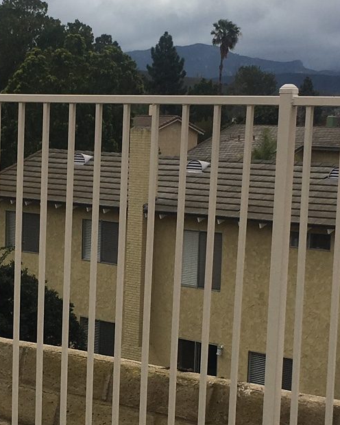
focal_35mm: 92
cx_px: 81
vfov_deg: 20.6
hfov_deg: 16.6
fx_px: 1157
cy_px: 318
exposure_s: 1/2331
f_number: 2.2
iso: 25
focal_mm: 4.15
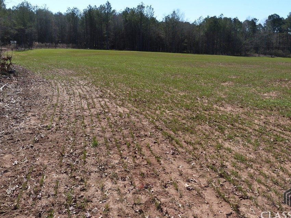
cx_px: 154
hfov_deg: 59.9
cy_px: 91
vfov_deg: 46.6
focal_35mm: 30
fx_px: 252
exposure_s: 1/250
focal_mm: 4.5
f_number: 5.6
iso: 100
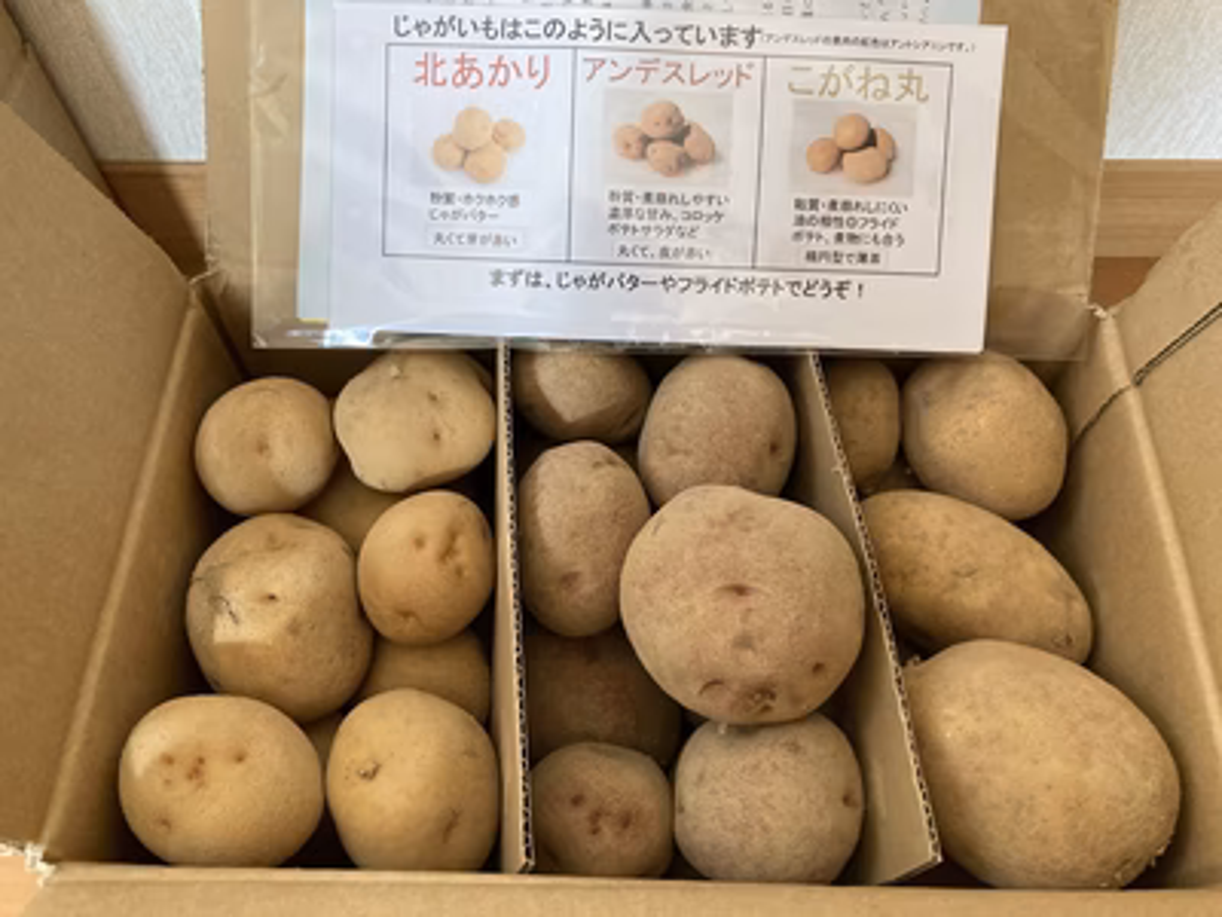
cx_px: 611
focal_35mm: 28
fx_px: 988
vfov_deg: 49.7
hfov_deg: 63.4
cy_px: 458
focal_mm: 3.99
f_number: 1.8
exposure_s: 1/60
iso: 160
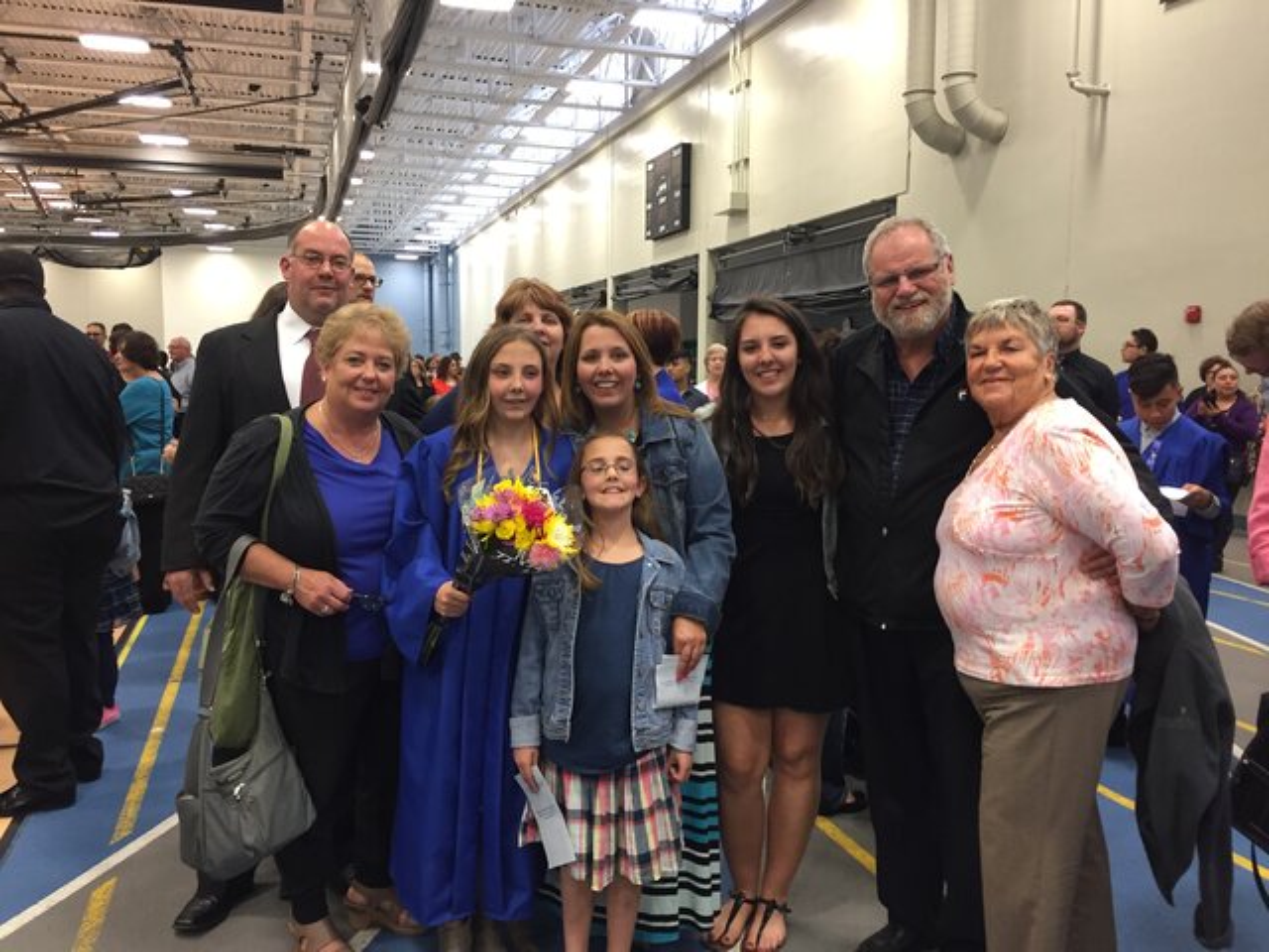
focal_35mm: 29
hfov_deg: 61.7
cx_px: 634
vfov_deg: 48.2
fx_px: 1063
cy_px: 476
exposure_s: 1/30
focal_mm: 4.15
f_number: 2.2
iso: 100
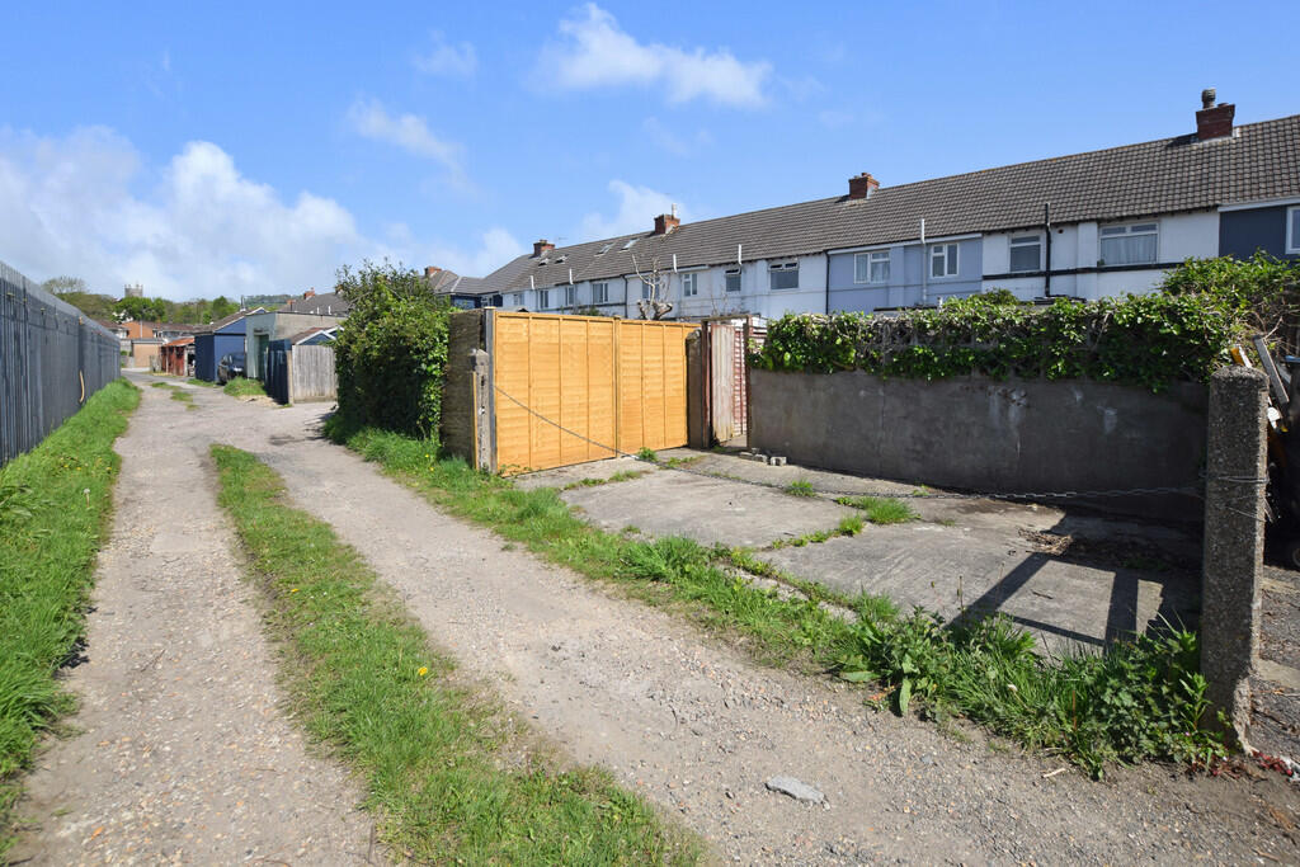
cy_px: 434
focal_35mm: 15
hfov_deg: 100.4
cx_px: 650
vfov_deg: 77.3
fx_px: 542
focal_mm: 10
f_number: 9
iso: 200
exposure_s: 1/320
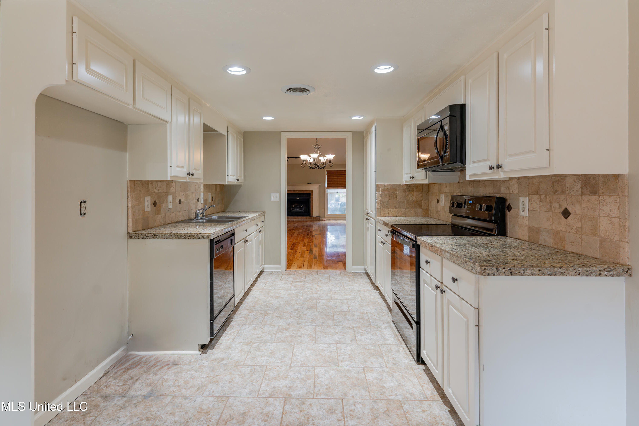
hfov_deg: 93.3
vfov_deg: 70.4
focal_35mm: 17
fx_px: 302
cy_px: 213
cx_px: 320
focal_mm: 17
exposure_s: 1/40
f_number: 5.6
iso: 640
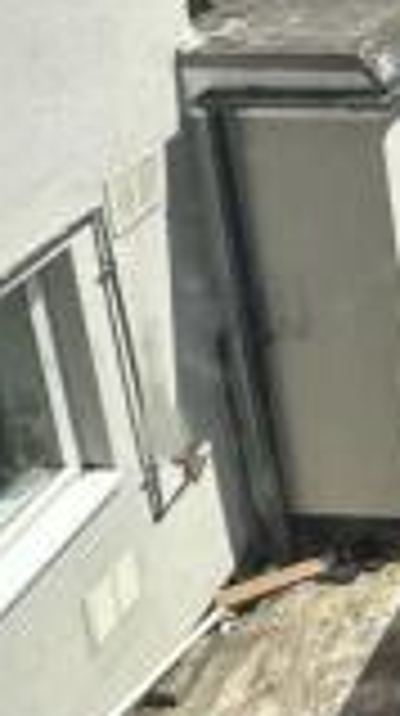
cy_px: -182
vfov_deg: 30.5
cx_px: 910
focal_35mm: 56
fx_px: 1060
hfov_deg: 15.0
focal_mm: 2.22
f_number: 2.2
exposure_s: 1/1453
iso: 40
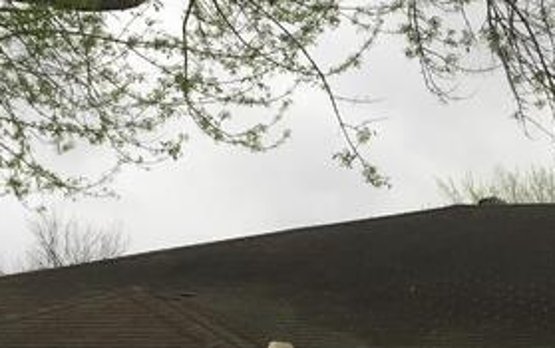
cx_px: 467
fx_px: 1332
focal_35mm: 88
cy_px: 338
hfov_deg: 23.1
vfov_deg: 14.7
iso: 32
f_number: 2.2
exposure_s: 1/40
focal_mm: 4.15
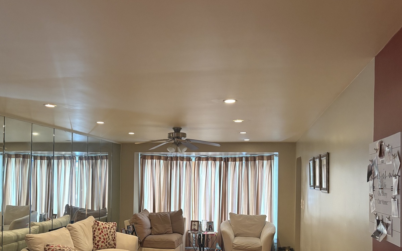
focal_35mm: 33
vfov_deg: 37.7
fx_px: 362
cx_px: 172
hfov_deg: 57.9
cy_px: 175
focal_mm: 5.96
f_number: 1.6
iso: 320
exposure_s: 1/60
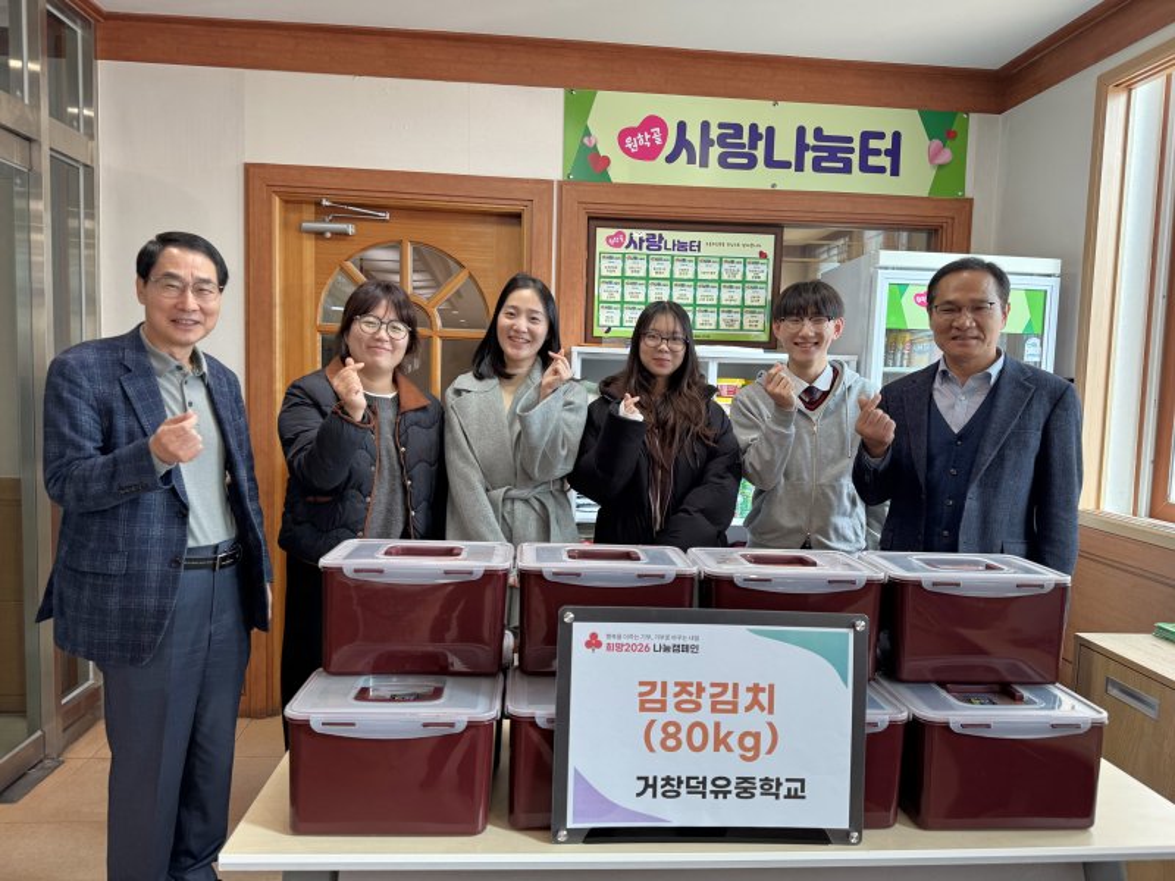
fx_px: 815
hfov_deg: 71.6
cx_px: 588
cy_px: 440
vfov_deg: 56.8
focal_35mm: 24
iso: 80
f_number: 1.78
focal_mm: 6.76
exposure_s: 1/120
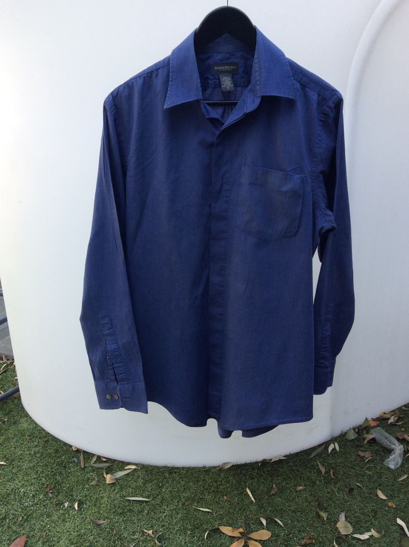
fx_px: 505
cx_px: 204
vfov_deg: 56.9
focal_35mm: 32
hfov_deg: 44.1
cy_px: 274
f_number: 2.4
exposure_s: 1/177
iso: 32
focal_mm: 3.3
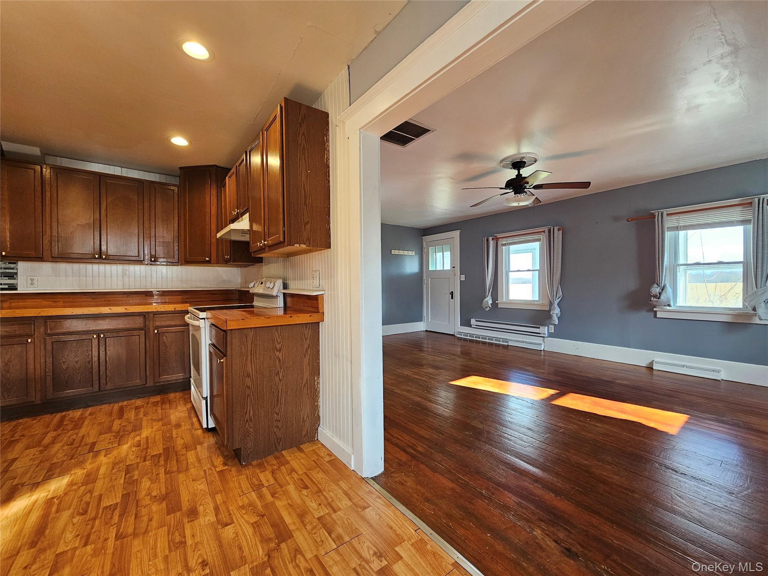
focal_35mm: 13
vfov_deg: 89.9
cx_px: 384
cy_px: 288
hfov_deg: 106.2
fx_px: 288
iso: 125
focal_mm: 2.2
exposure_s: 1/60
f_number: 2.2
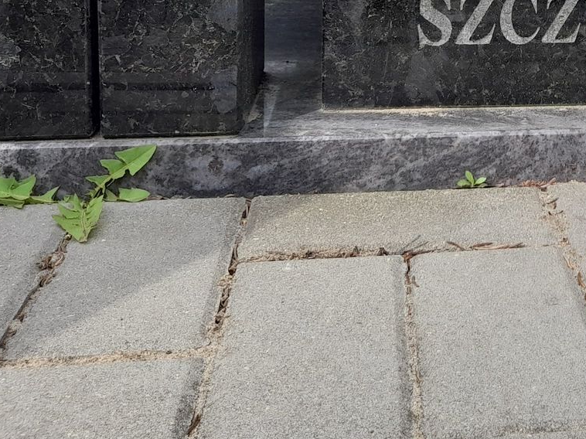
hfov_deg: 27.0
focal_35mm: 66
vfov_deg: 21.1
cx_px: 640
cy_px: -52
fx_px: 1117
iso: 20
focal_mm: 4.6
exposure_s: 1/319
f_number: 2
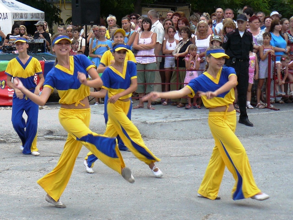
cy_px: 110
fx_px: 542
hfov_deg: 30.3
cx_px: 146
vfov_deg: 22.9
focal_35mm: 64
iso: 100
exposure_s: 1/100
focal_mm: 10.7
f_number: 3.2
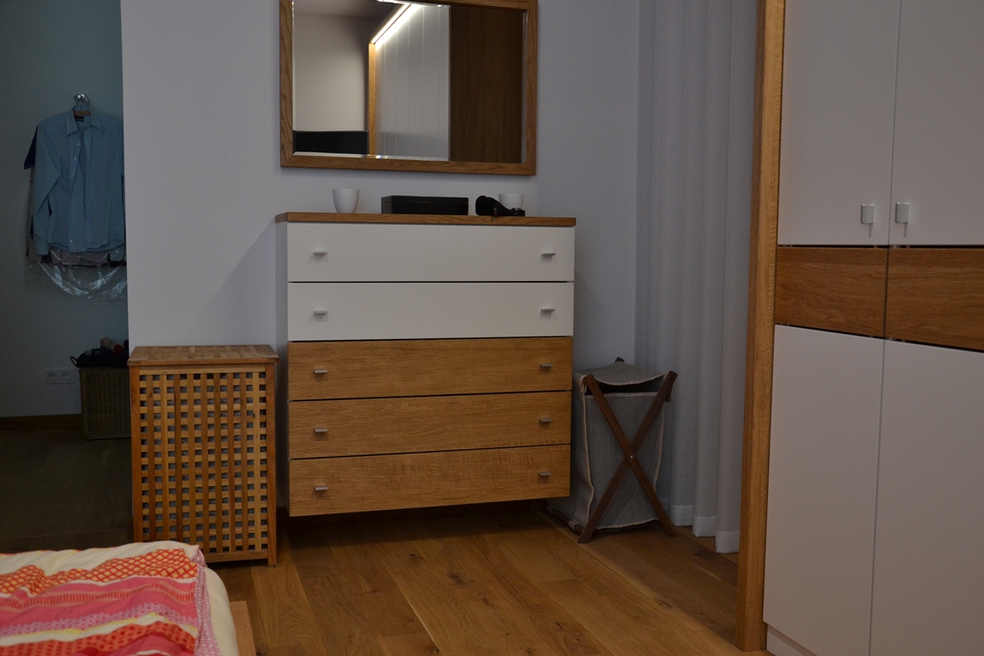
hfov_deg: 57.2
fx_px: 902
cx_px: 492
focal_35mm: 33
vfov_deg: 40.0
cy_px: 328
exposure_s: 1/50
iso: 800
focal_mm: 22
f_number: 5.6
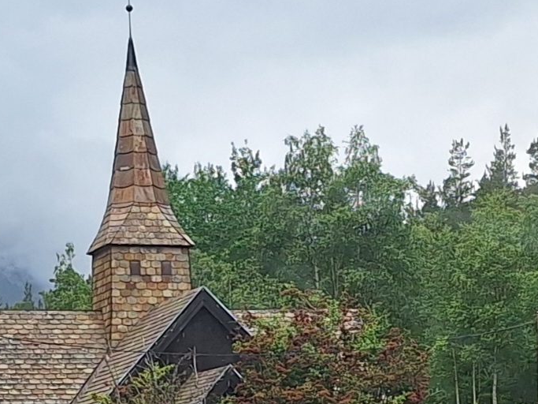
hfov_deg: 46.3
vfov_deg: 34.3
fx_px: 622
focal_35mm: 40
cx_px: 343
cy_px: 348
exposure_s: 1/1250
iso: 40
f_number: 1.8
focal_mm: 5.54
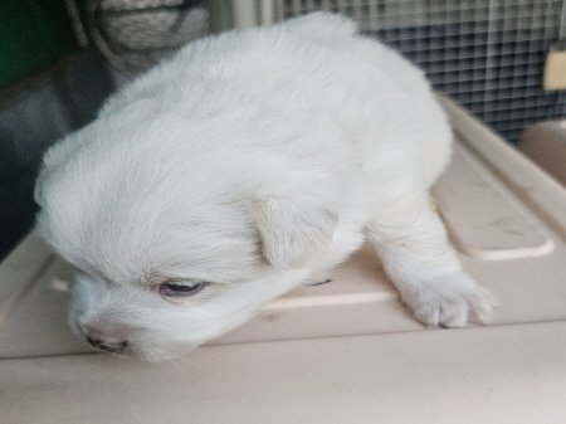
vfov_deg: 58.8
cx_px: 283
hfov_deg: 74.0
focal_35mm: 23
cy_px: 212
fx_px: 376
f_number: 1.7
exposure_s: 1/172
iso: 800
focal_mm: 6.3
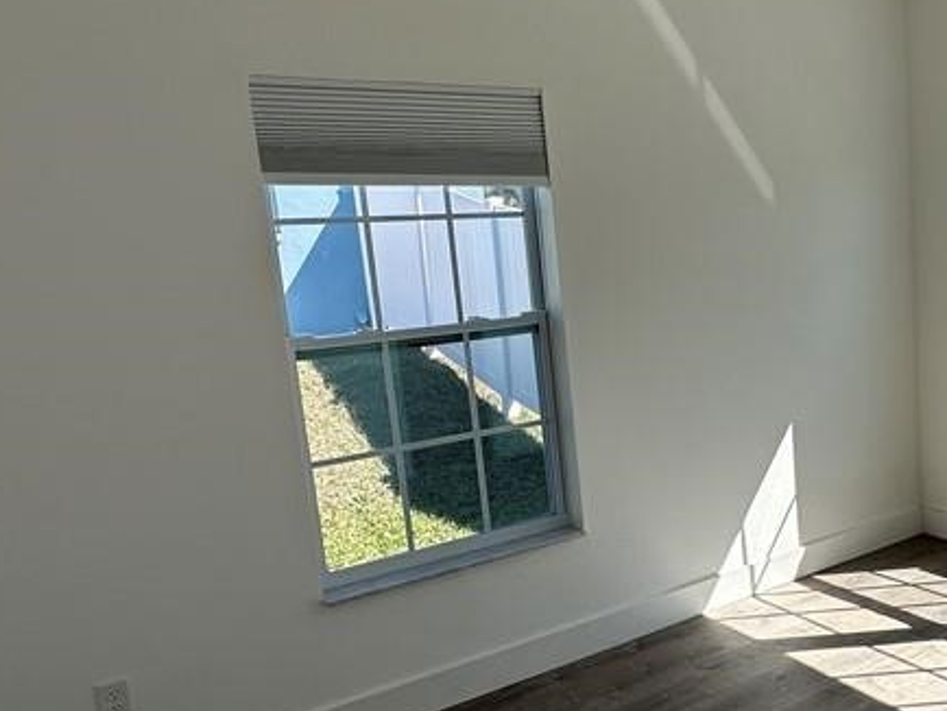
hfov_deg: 52.3
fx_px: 903
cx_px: 738
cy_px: 390
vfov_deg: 42.9
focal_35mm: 33
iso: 40
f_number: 2.2
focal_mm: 2.22
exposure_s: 1/403
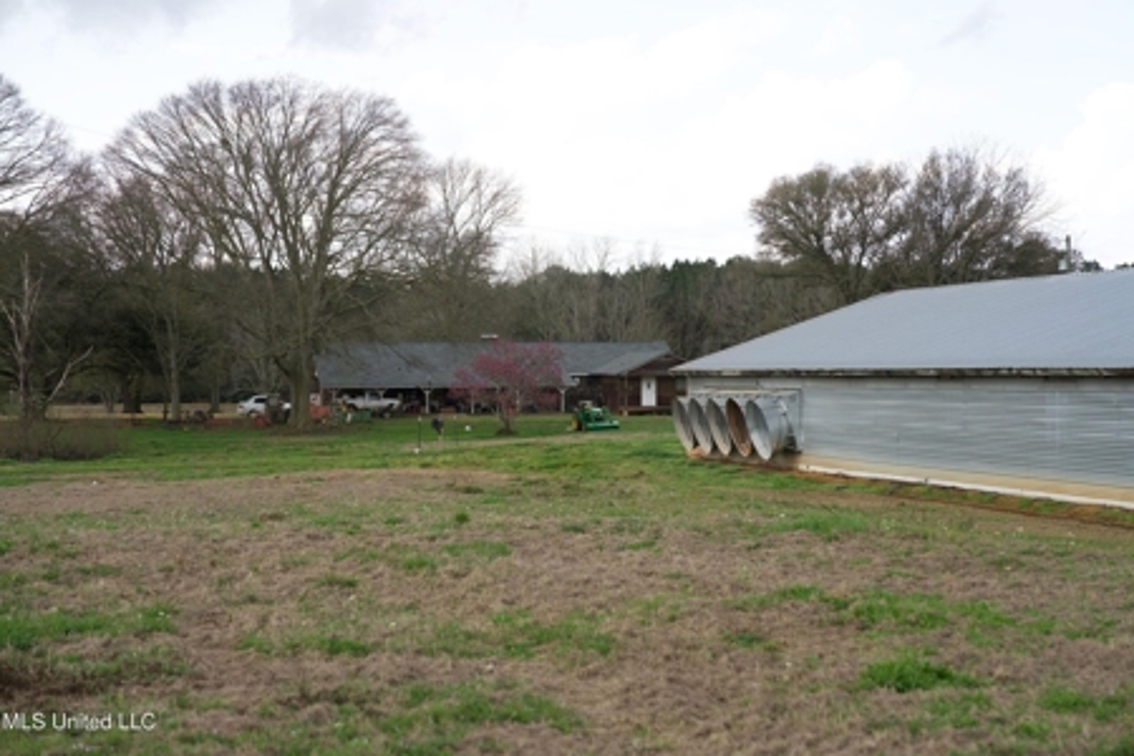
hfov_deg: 28.8
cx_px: 567
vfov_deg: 19.5
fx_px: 2205
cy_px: 378
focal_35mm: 70
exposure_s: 1/800
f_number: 4
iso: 320
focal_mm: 70
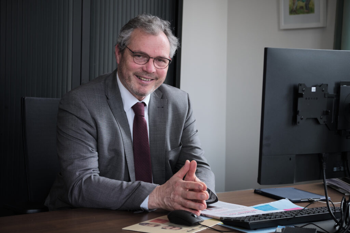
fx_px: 729
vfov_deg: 18.2
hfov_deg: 27.0
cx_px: 175
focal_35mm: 75
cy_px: 116
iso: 400
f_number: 4
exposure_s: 1/75
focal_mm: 50
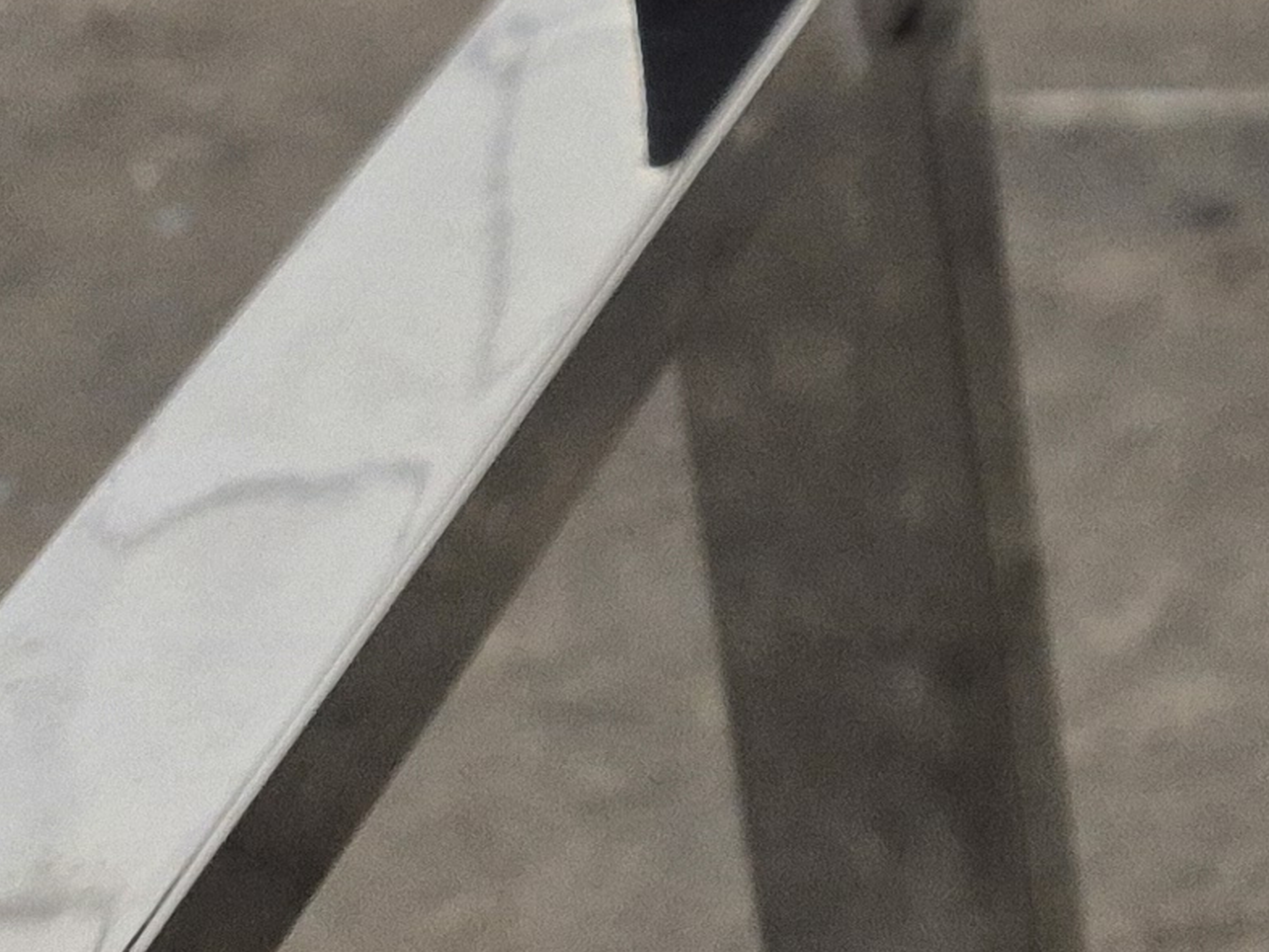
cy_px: -1088
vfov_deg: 11.2
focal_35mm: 117
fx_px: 4290
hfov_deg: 13.8
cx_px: 2656
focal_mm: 5.4
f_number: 1.8
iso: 320
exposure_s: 1/120
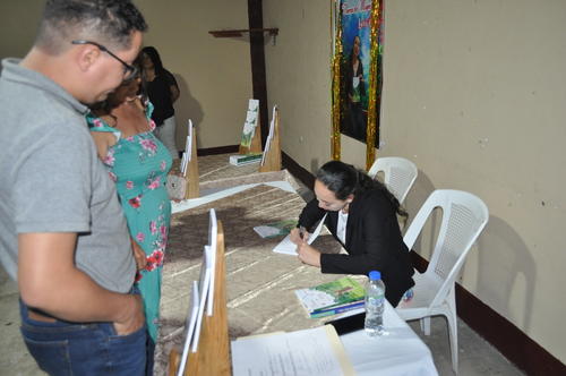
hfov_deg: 67.4
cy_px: 188
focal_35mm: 27
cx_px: 283
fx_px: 424
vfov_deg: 47.8
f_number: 3.5
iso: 800
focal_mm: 18
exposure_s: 1/60
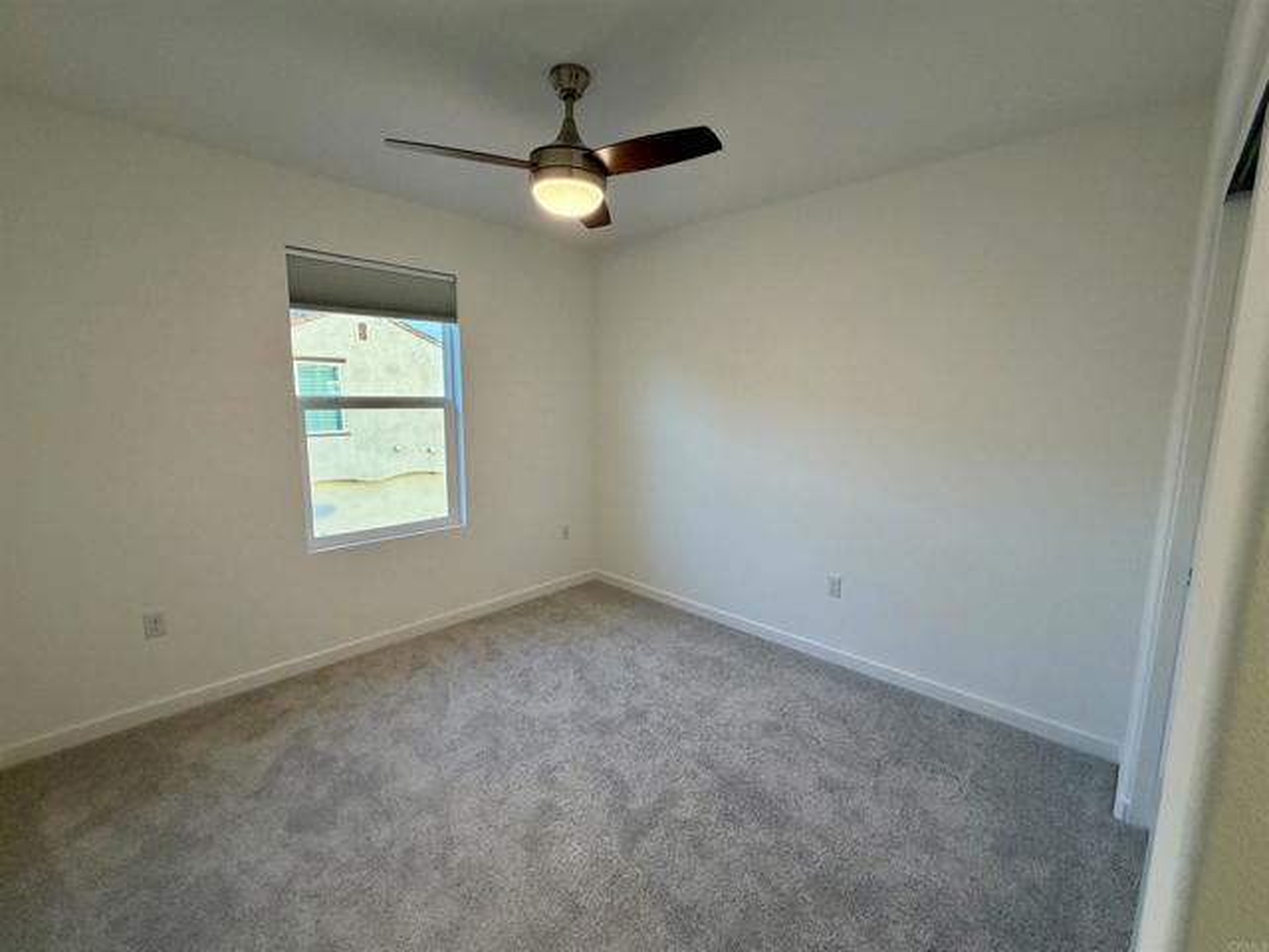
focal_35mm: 14
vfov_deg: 85.7
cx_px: 634
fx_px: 513
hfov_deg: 102.1
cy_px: 476
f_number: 2.2
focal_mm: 2.22
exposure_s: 1/60
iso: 200
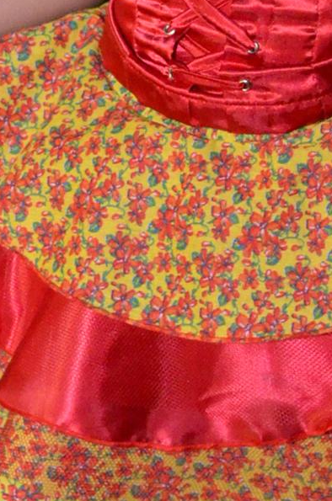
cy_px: 147
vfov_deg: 13.8
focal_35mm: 149
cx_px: 256
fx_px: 2071
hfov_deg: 9.1
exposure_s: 1/60
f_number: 4
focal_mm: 20
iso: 3200
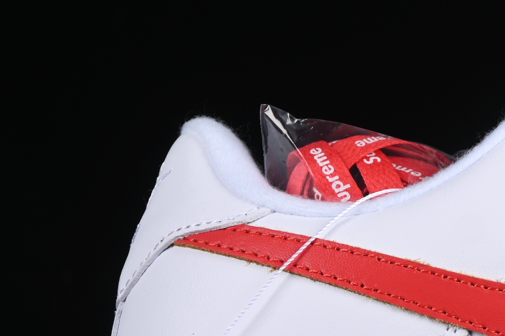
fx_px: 3717
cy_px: 216
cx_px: 754
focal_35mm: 265
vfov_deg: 5.2
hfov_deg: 7.6
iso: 125
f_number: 7.1
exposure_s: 1/160
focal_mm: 48
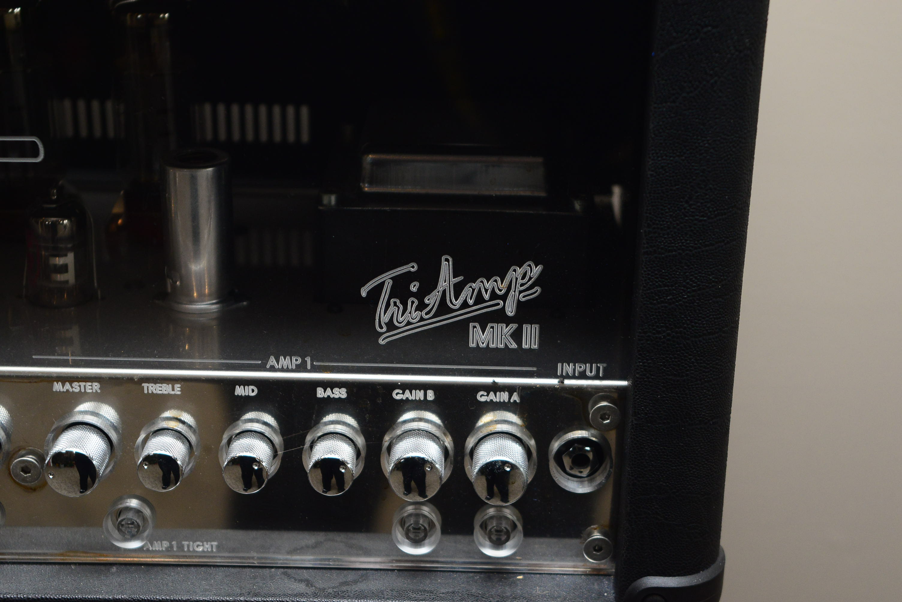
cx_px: 451
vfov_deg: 19.5
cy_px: 301
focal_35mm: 70
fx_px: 1754
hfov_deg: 28.8
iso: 2500
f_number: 8
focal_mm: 70
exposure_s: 1/160
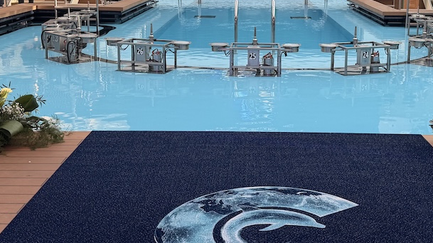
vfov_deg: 22.8
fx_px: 597
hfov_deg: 39.7
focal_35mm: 52
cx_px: 265
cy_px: 54
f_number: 1.78
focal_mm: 6.76
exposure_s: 1/319
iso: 80
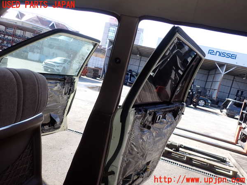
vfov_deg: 54.9
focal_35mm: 25
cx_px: 124
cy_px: 92
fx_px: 178
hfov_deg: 69.4
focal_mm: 4.5
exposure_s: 1/400
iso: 100
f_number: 2.8
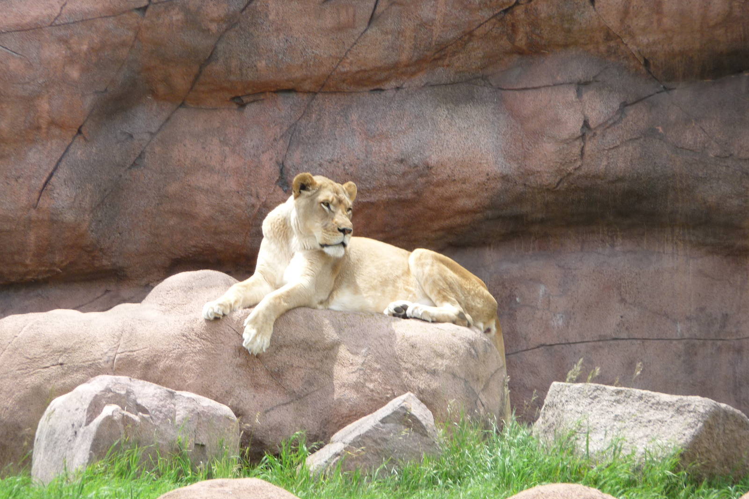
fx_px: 5721
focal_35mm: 275
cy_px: 240
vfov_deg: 5.0
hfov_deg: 7.5
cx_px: 374
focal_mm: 45.4
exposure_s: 1/250
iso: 100
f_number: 4.9
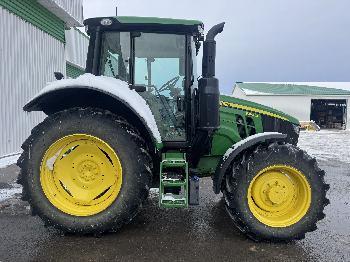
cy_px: 131
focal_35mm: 24
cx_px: 175
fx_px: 243
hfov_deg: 71.6
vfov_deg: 56.8
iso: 80
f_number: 1.78
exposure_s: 1/2331
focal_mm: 6.76
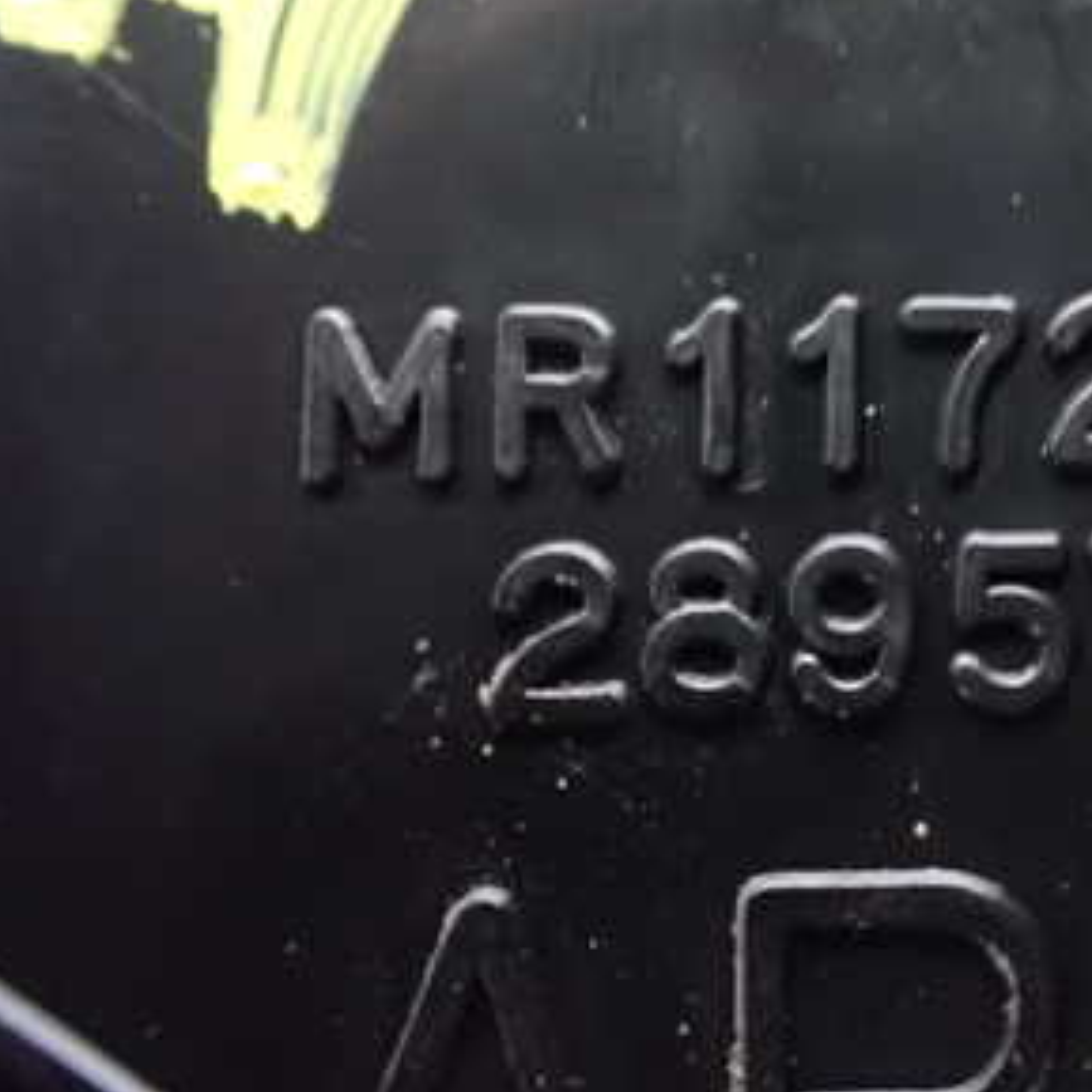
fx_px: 1963
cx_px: 994
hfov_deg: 29.7
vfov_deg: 31.0
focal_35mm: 55
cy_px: 408
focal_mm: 5.4
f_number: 2.3
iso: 1600
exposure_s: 1/25
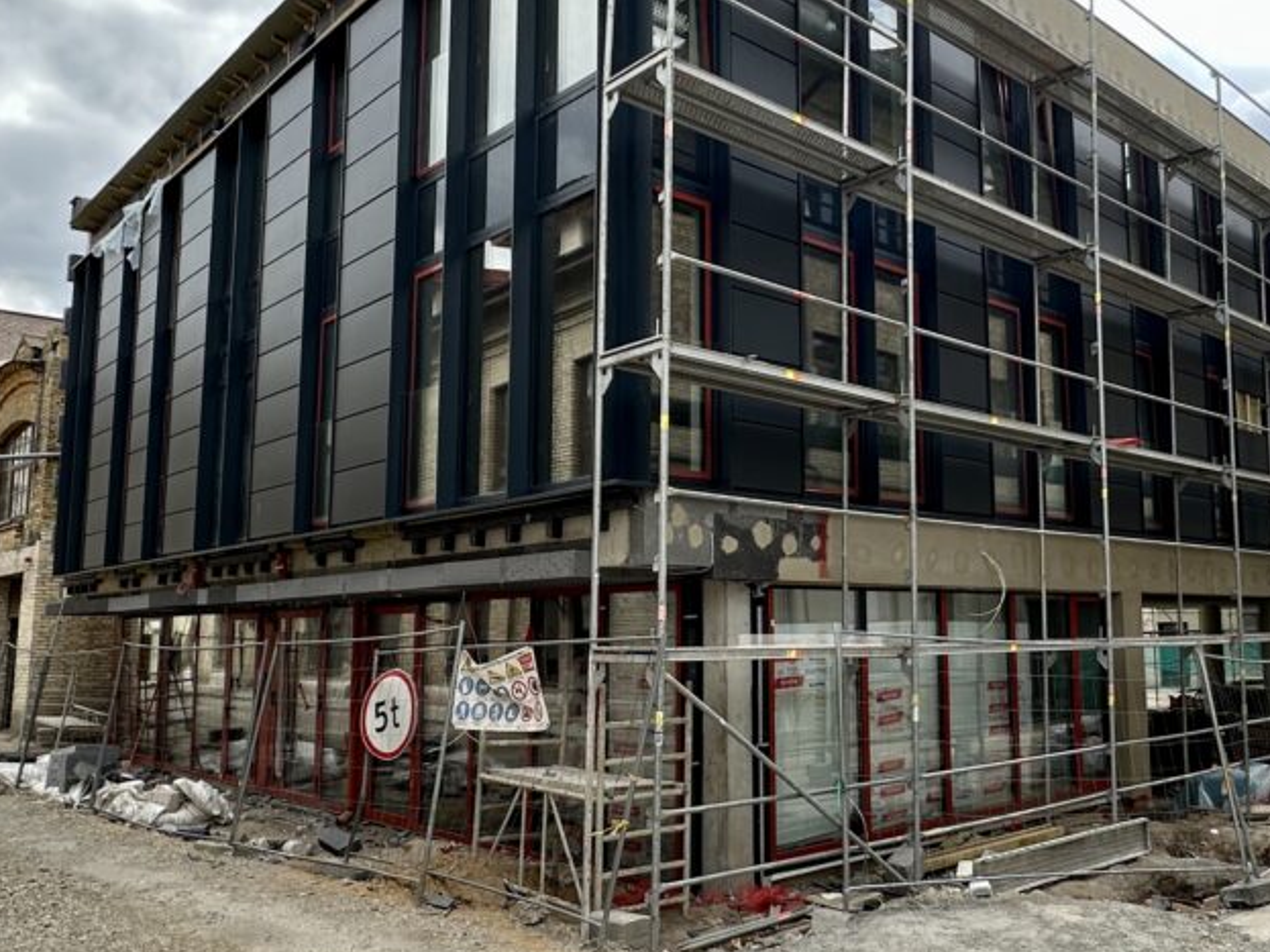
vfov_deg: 57.7
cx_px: 695
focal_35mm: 23
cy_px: 324
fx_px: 844
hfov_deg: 73.8
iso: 40
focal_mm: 2.22
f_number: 2.2
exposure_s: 1/389
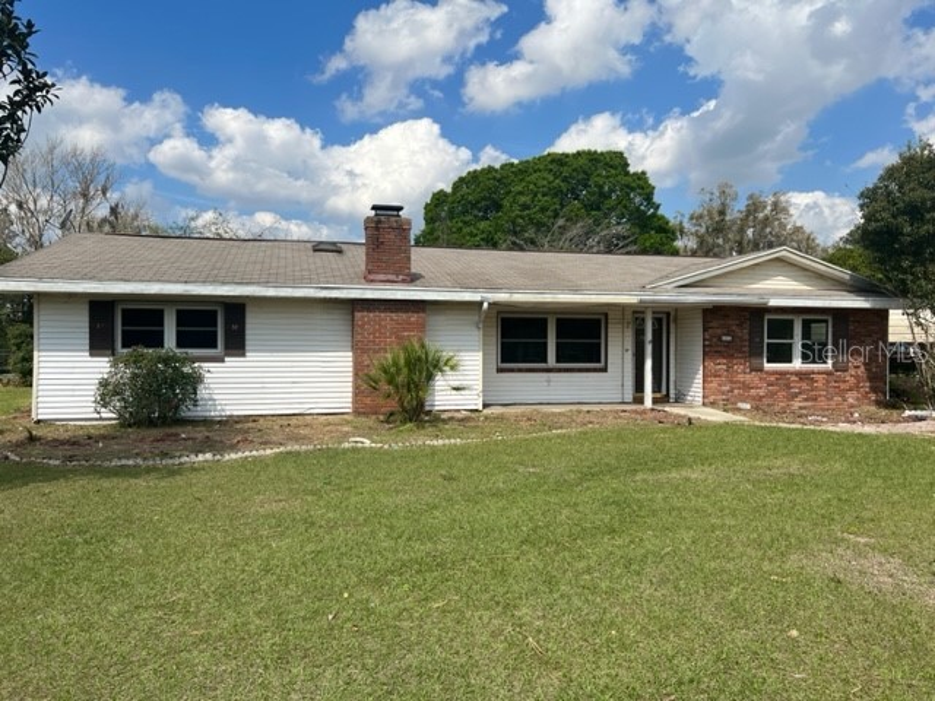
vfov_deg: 53.1
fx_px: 702
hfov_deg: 67.3
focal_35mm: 26
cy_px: 350
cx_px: 468
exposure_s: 1/5587
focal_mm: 5.7
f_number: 1.5
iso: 50
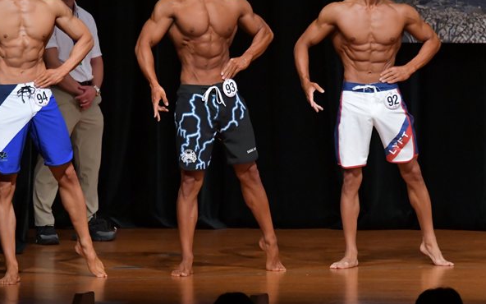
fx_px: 4503
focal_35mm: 340
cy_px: 100
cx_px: 190
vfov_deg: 3.9
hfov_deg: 6.2
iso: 5000
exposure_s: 1/400
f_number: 5.6
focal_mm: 170
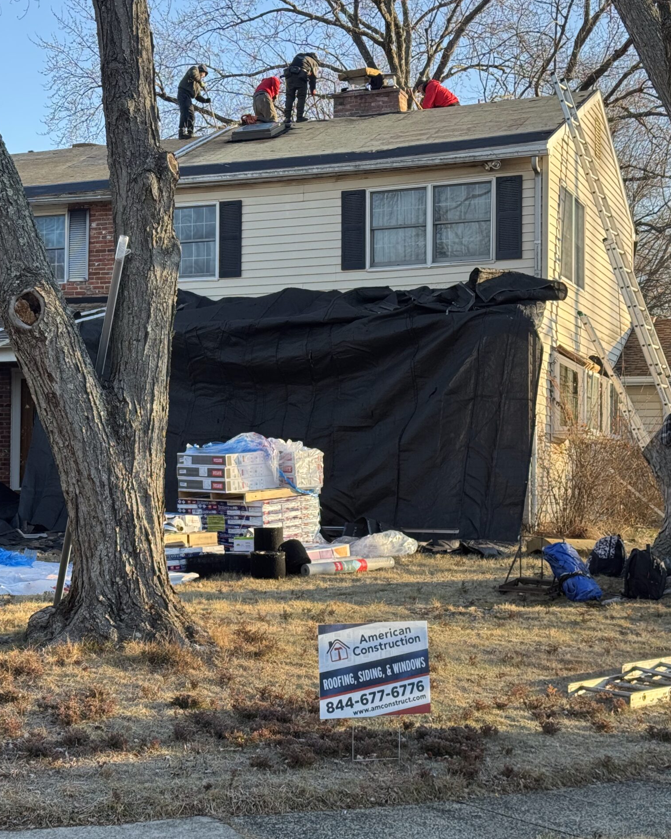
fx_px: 1564
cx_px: 171
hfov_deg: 24.0
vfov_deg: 30.0
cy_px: 419
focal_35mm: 63
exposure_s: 1/481
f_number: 1.78
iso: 64
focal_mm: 6.76
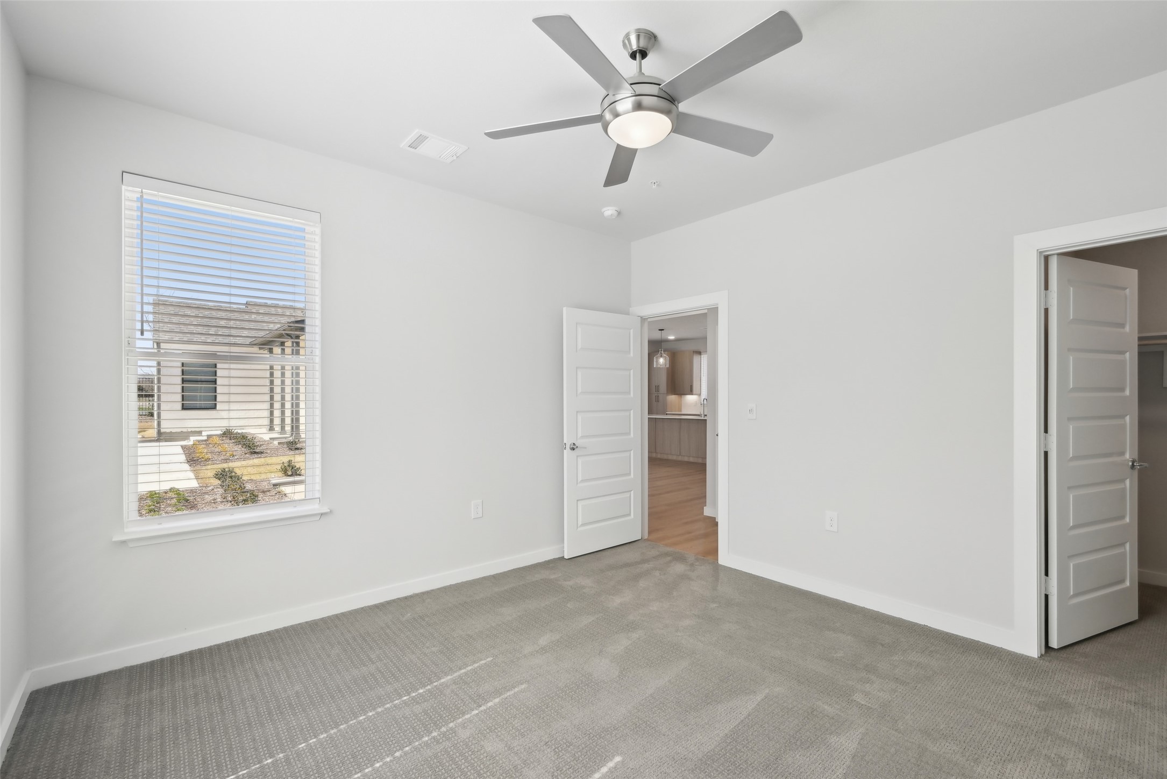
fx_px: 503
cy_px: 390
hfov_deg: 98.5
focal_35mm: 16
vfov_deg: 75.5
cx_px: 584
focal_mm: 15.5
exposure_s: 1/200
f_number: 8
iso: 400
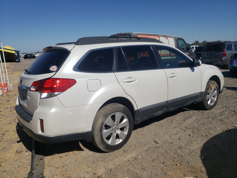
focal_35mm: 26
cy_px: 89
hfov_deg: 67.3
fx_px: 178
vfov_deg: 53.1
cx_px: 118
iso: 50
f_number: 1.5
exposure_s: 1/10000
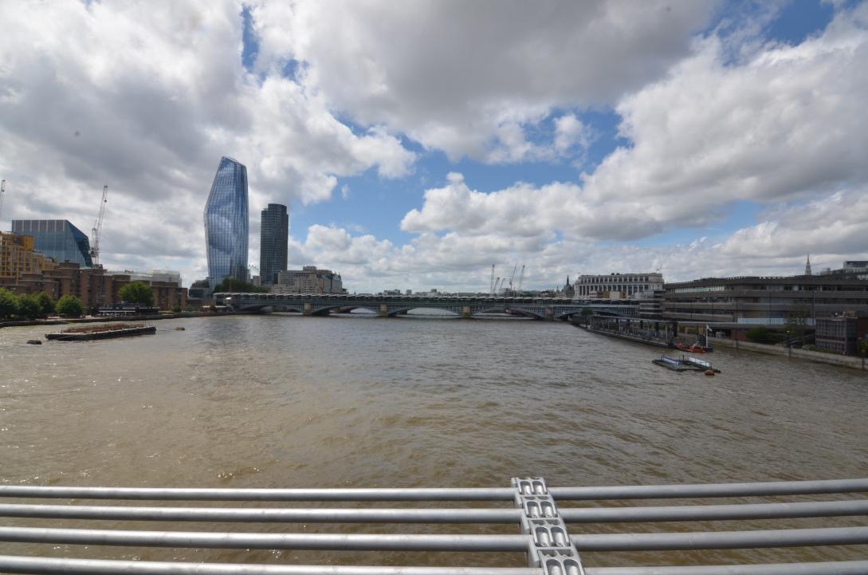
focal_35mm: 16
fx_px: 397
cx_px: 434
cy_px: 288
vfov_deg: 71.8
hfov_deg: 95.1
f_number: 16
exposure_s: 1/100
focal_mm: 11
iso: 125
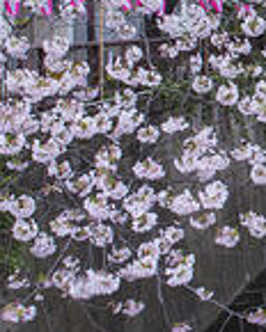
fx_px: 915
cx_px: 499
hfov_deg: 14.3
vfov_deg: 20.4
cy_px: 85
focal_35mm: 93
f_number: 11
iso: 100
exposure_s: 1/5
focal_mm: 24
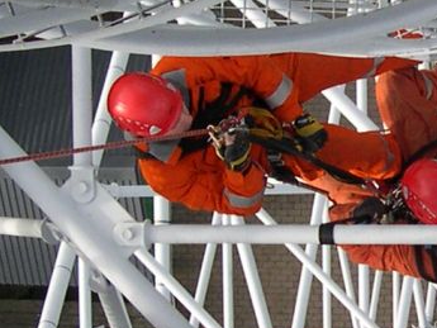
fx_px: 2223
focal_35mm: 176
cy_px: 171
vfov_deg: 8.4
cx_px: 485
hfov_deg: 11.1
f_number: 2.8
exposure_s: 1/431
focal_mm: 8
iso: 100
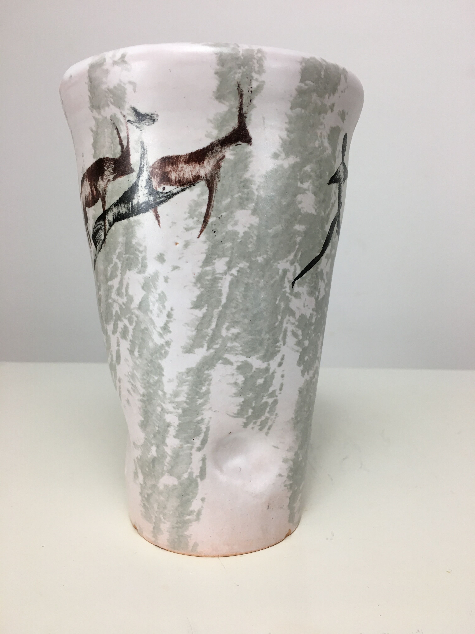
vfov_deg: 61.7
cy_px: 317
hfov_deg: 48.2
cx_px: 238
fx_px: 531
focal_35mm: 29
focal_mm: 4.15
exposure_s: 1/33
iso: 25
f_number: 2.2
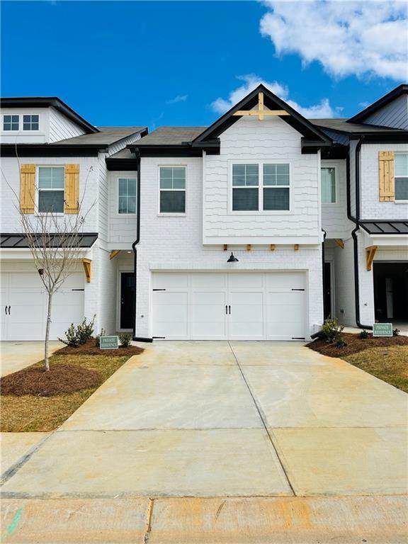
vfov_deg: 67.3
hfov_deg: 53.1
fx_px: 409
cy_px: 272
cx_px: 204
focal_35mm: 26
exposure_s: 1/5618
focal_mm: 5.1
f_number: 1.6
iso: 32
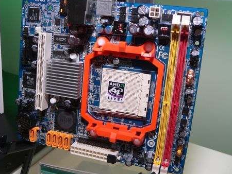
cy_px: 90
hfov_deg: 46.7
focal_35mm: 40
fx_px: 268
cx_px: 108
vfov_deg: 36.0
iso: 100
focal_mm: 6
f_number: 2.8
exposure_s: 1/60
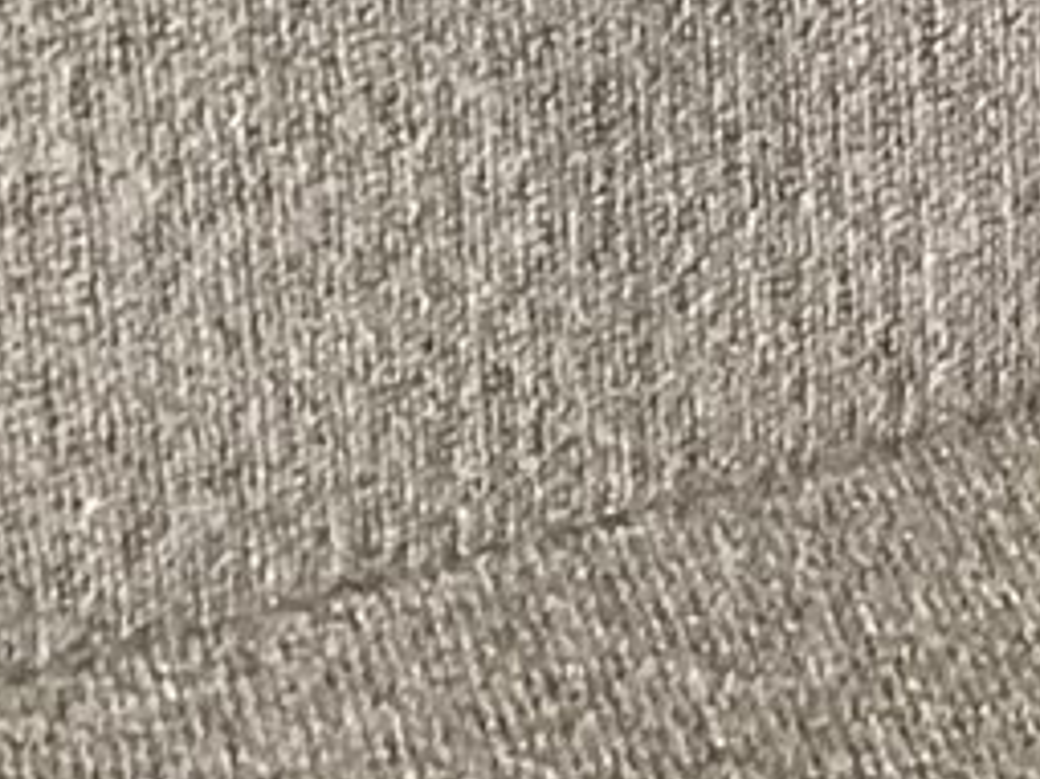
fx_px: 5525
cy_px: -1417
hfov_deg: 9.9
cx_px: 2107
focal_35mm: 184
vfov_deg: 7.3
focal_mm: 3.3
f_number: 2.4
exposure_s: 1/30
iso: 500
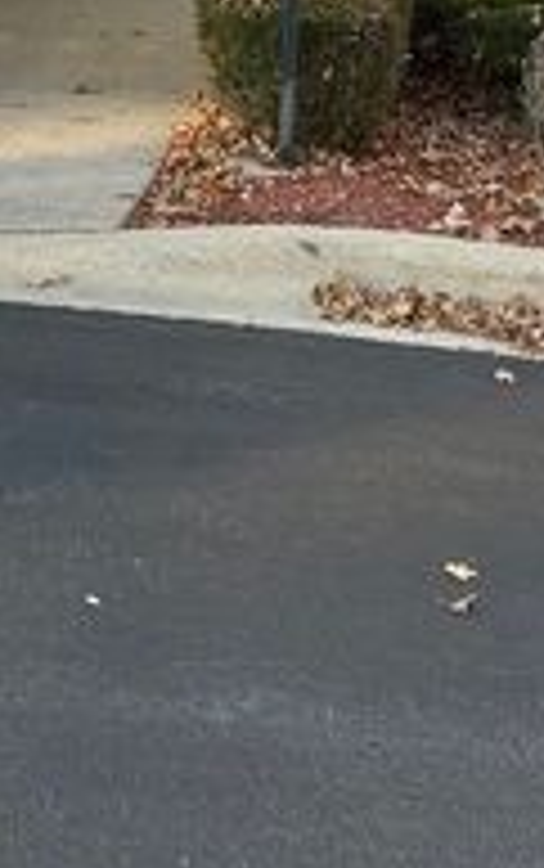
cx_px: 108
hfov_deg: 13.7
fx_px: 2248
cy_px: -533
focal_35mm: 95
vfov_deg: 18.6
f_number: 1.5
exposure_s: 1/364
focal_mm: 5.7
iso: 50
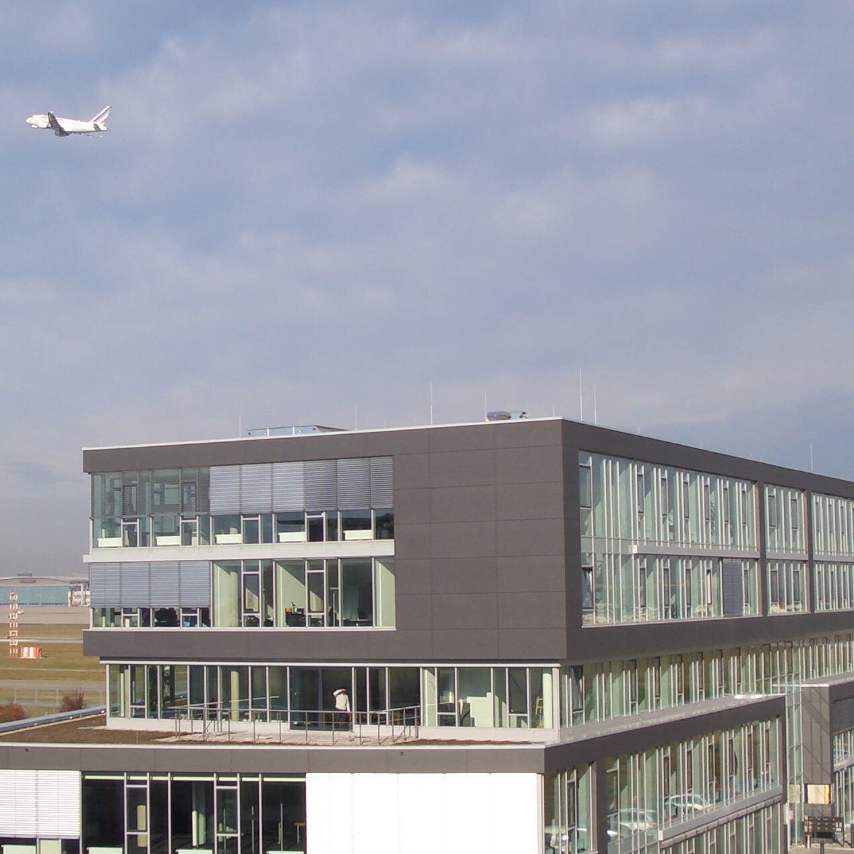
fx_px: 1396
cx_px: 404
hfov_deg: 34.0
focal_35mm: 50
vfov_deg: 34.0
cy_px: 416
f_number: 4.3
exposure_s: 1/640
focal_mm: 5.8
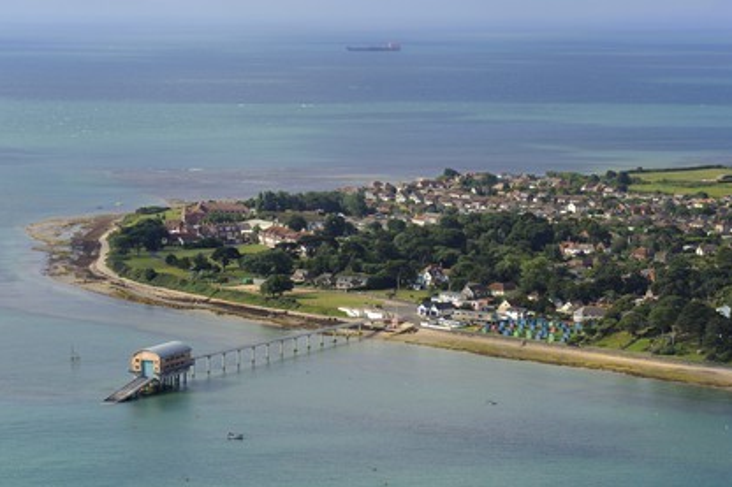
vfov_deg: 12.9
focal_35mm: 106
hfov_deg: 19.3
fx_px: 2154
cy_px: 244
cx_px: 366
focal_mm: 105
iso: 400
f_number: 8
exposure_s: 1/800
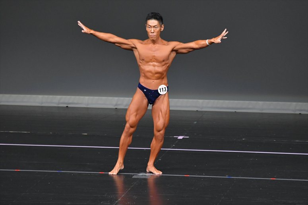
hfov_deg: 6.5
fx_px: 2694
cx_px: 154
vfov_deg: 4.4
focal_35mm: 315
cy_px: 102
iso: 4000
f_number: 5.6
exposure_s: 1/400
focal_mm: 210
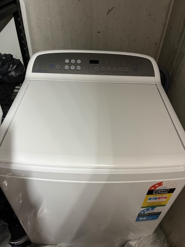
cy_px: 124
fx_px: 185
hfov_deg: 53.1
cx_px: 92
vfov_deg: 67.3
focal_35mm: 26
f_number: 1.6
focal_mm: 5.1
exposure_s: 1/50
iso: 200
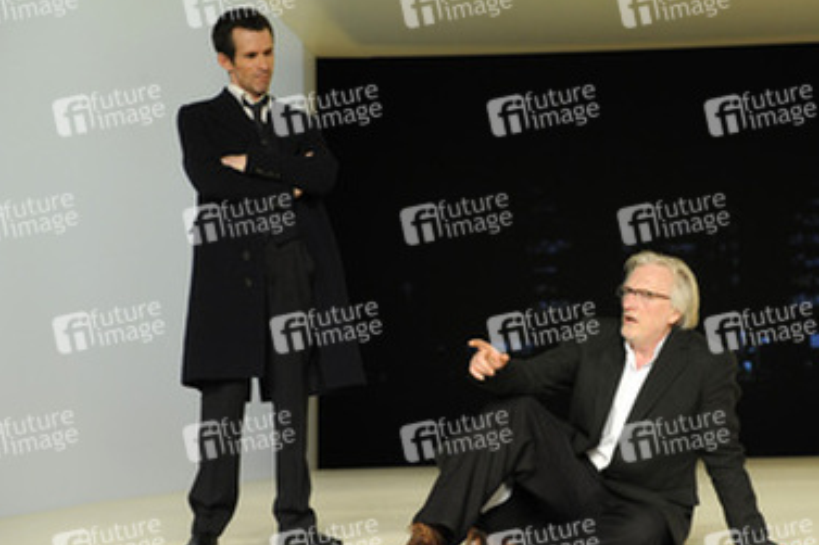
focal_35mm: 146
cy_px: 274
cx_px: 486
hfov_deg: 14.1
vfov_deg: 9.4
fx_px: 3320
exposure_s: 1/200
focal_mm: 122
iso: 2000
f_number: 7.1
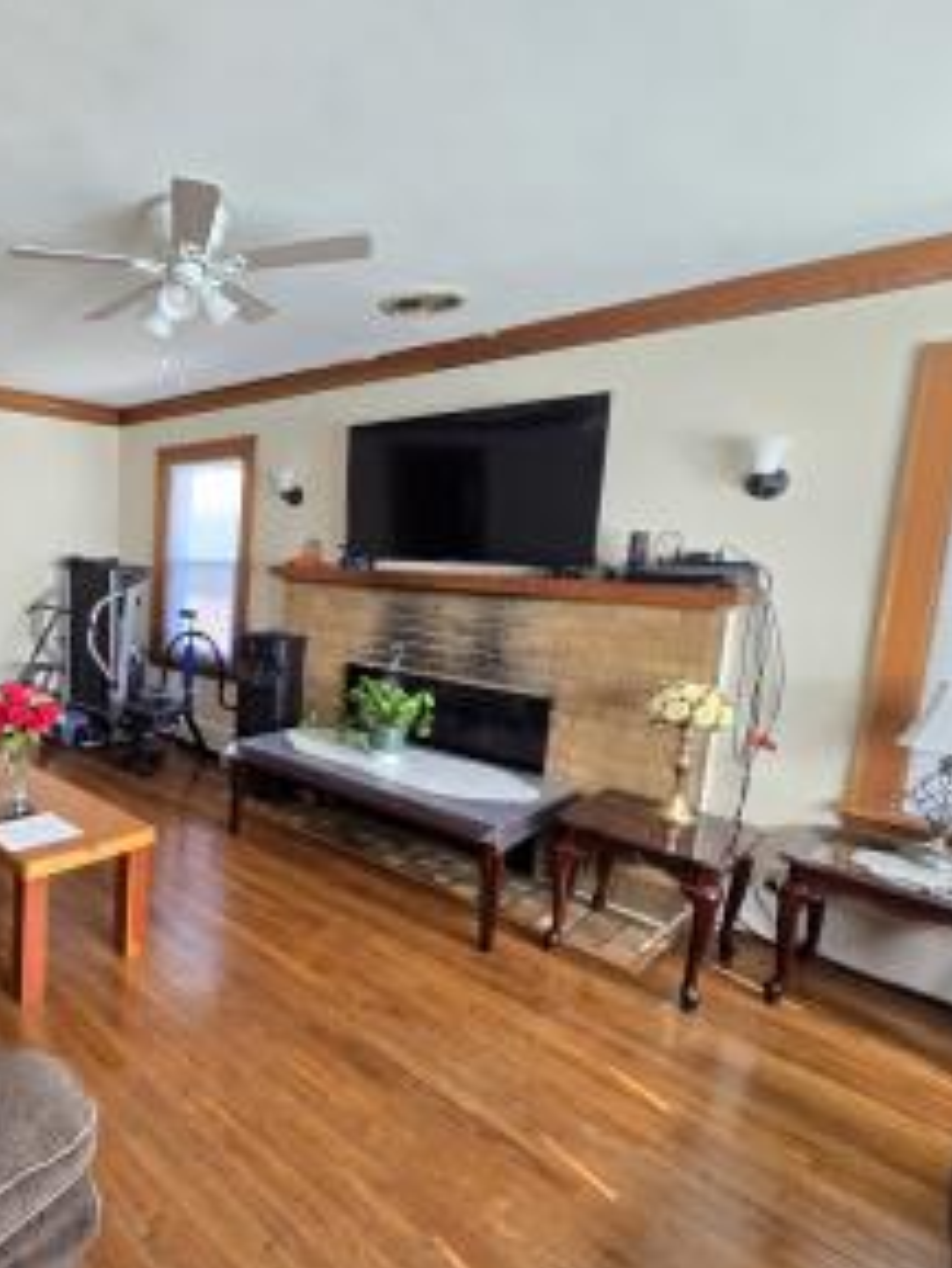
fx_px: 660
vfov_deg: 87.7
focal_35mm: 18
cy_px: 632
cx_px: 118
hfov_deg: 61.8
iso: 200
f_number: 2.2
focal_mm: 2.2
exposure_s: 1/60
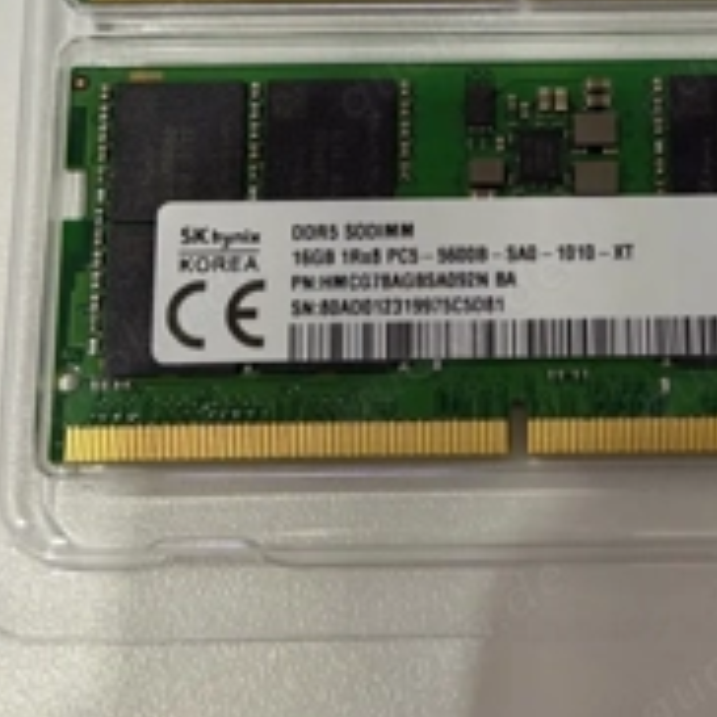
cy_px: 75
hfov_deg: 18.6
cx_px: 536
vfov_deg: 18.4
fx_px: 2179
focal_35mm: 93
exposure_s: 1/33
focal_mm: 6.76
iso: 400
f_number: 1.78
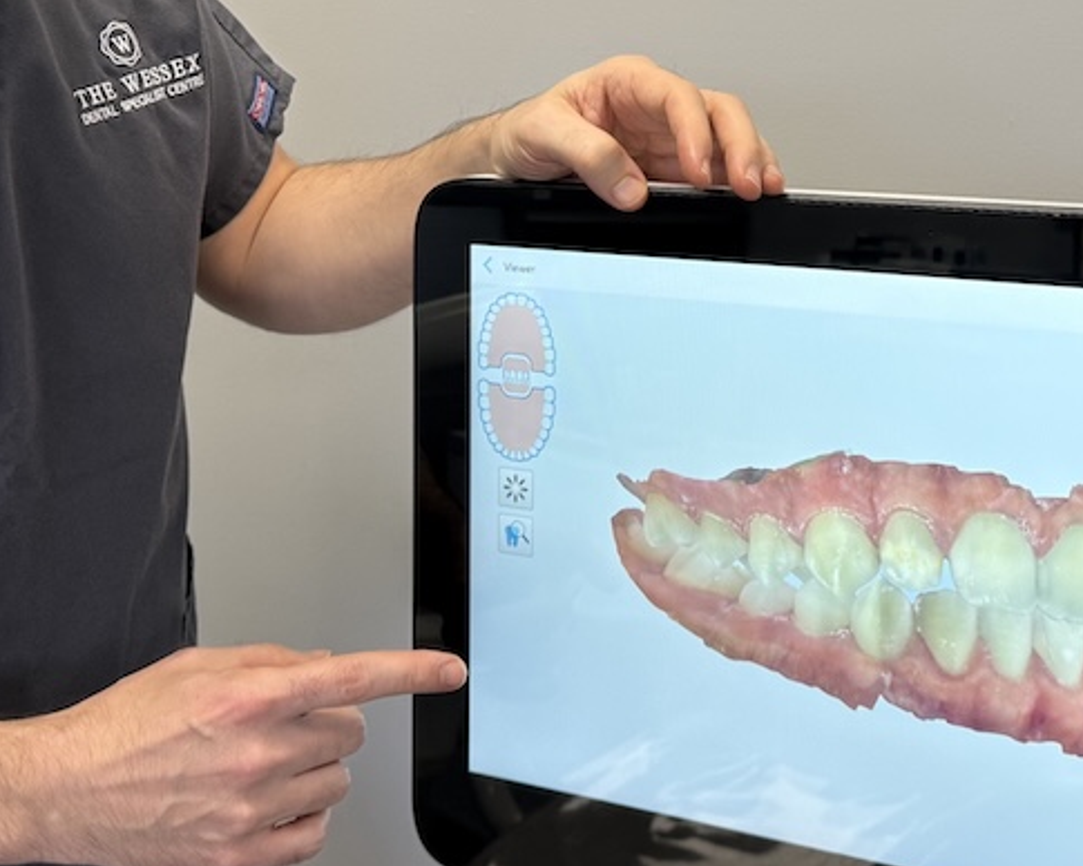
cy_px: 179
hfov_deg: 32.4
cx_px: 607
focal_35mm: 58
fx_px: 1859
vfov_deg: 25.8
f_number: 1.78
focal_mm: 6.76
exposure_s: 1/100
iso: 100
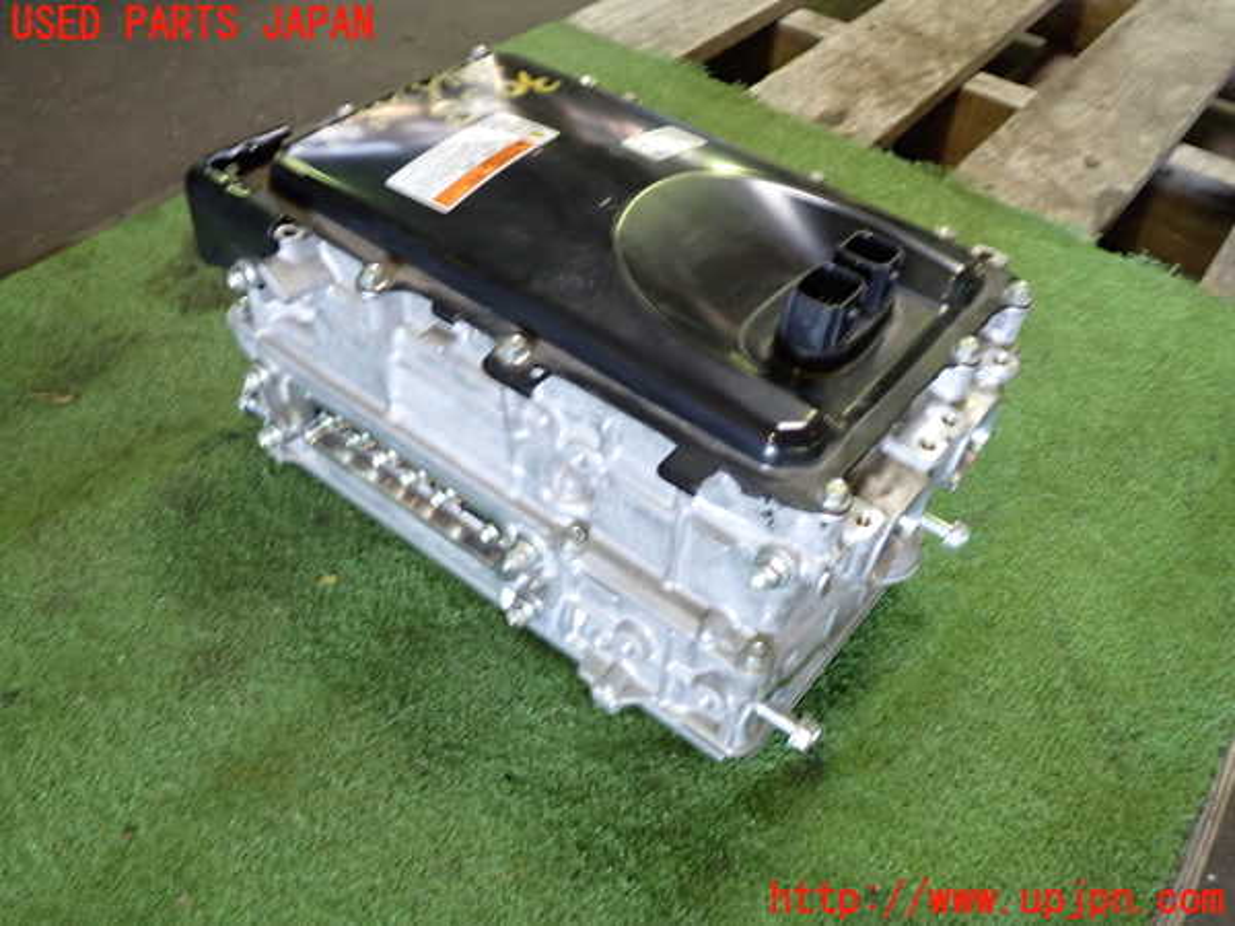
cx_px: 618
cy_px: 463
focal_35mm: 30
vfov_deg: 46.8
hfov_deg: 60.0
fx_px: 1070
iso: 320
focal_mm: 5.4
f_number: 2.3
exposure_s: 1/30
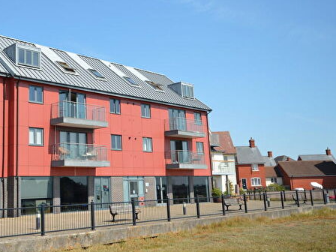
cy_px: 101
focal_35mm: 45
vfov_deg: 32.1
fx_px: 437
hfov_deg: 41.2
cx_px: 97
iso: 100
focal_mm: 20
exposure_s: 1/200
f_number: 9
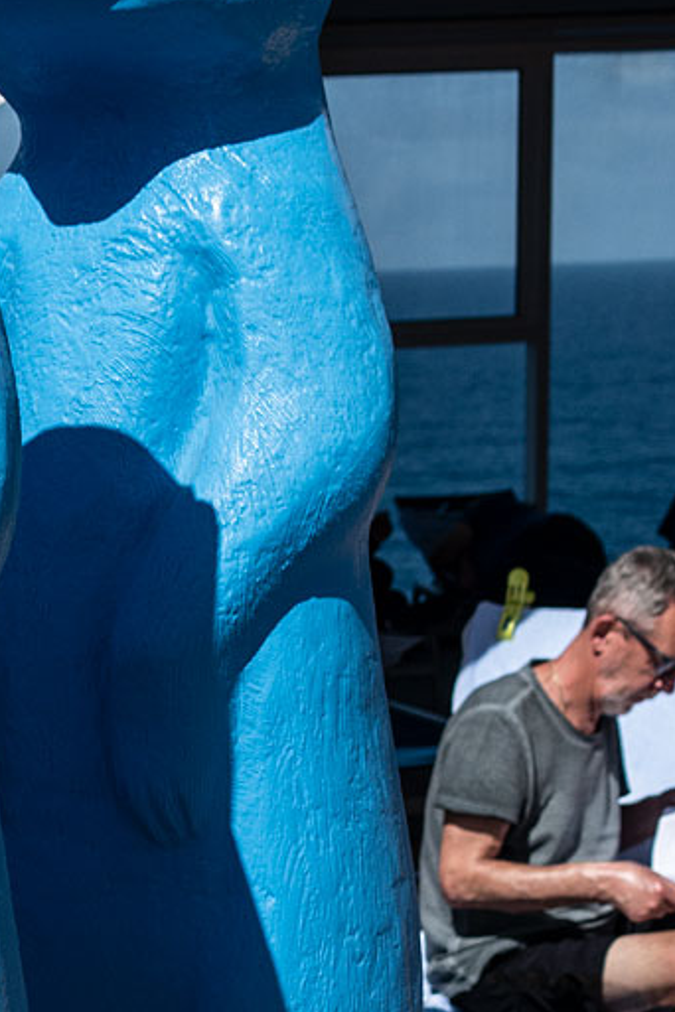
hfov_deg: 13.1
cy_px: 951
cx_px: -199
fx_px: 2840
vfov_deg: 19.8
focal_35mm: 101
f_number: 2.8
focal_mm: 13.16
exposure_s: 1/640
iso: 125
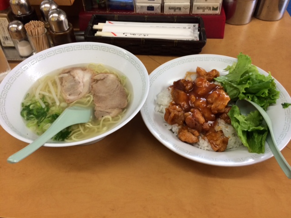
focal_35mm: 30
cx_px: 146
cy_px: 109
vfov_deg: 46.8
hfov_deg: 60.0
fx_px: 252
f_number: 2.2
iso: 50
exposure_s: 1/30
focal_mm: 4.12
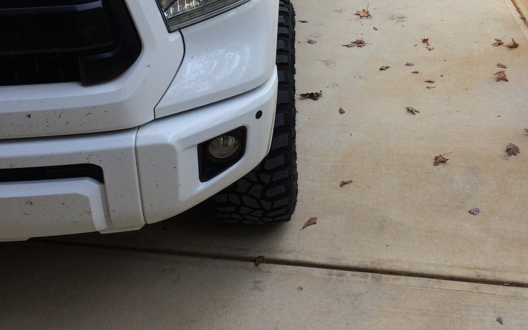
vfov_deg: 28.8
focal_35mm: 43
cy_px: 36
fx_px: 619
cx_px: 273
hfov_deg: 46.2
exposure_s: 1/203
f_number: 2.2
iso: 32
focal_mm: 4.15
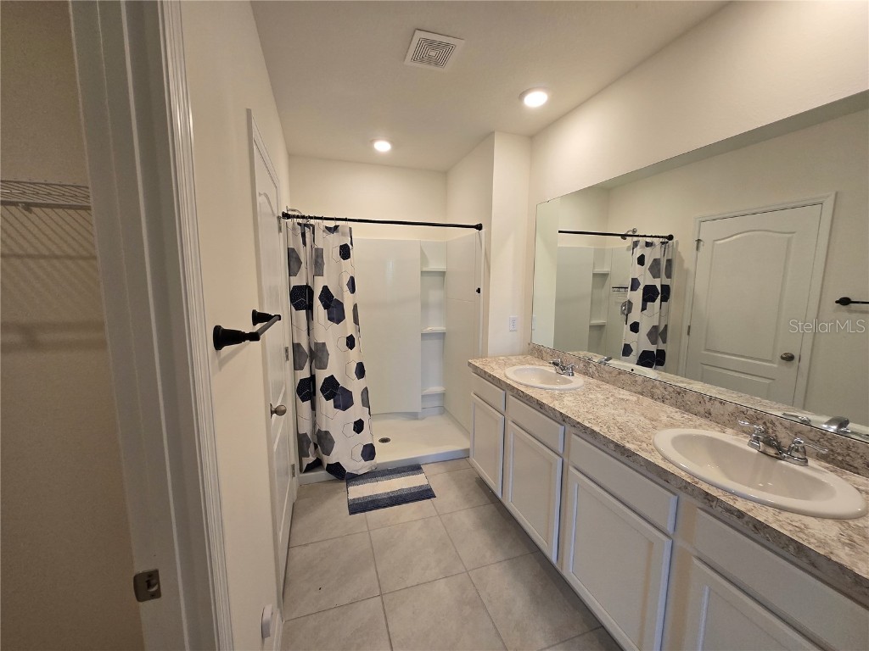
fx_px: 326
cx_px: 434
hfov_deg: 106.2
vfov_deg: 89.9
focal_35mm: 13
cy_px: 326
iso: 80
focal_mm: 1.7
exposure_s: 1/60
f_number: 2.2
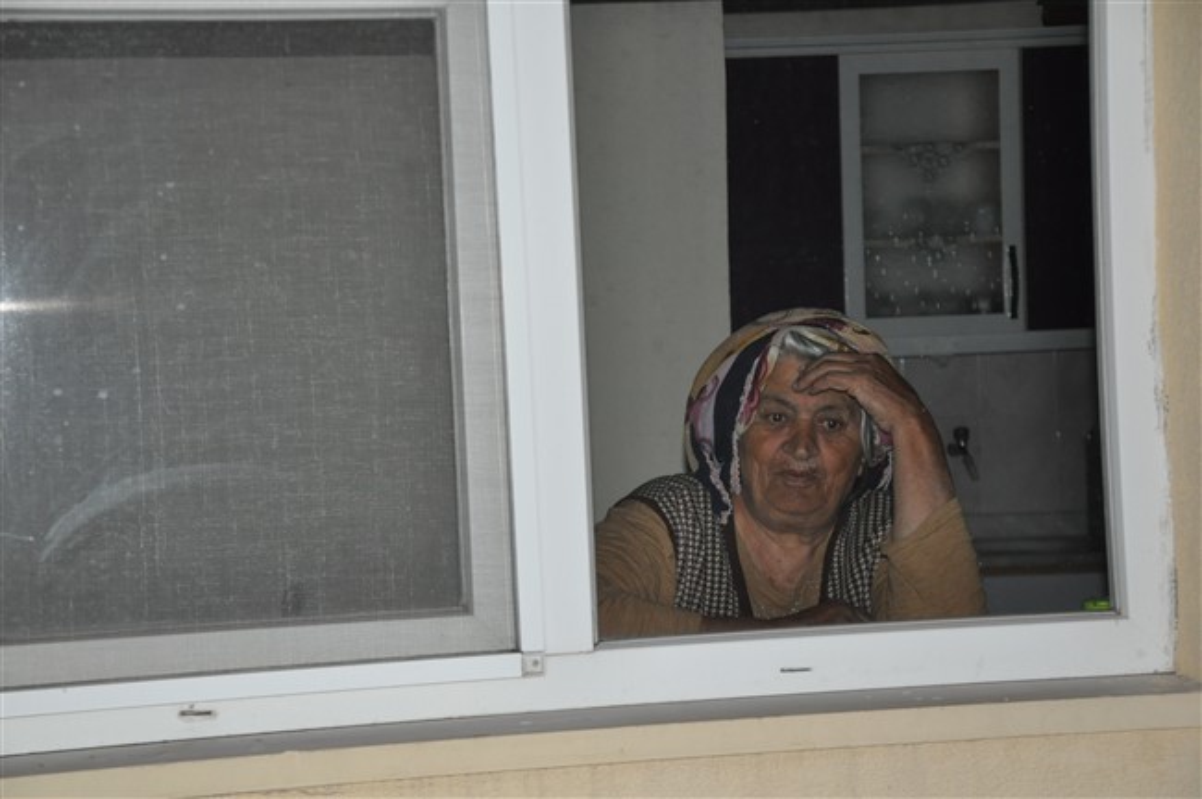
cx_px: 601
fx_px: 3302
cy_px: 400
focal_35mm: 99
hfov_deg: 20.6
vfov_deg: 13.8
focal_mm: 66
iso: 1000
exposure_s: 1/60
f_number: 5.3
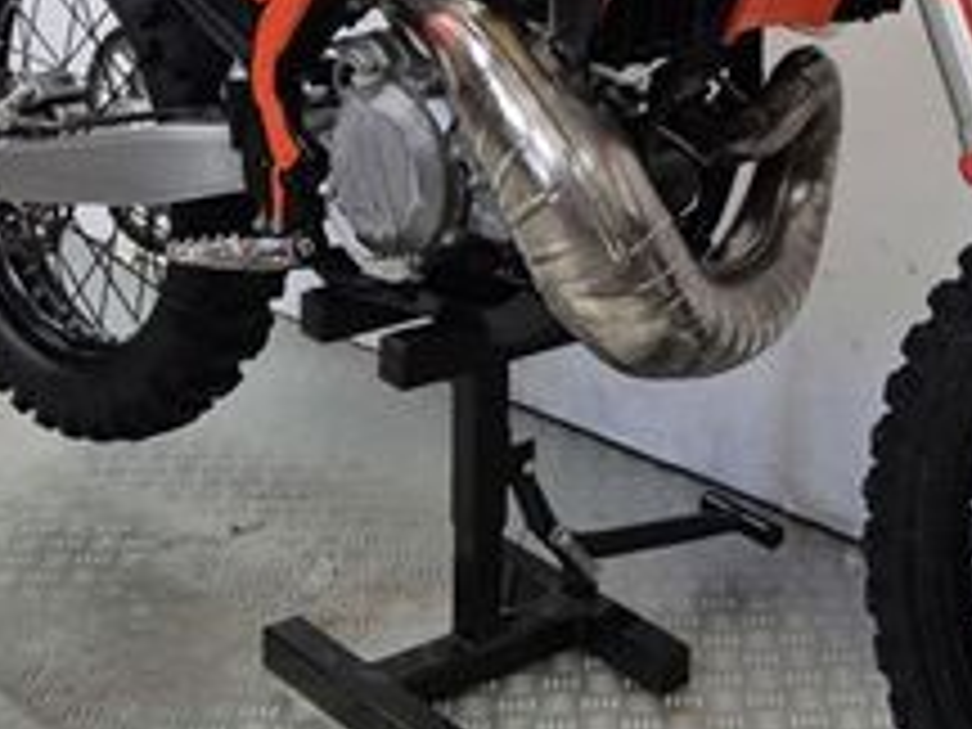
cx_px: 886
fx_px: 1909
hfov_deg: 27.5
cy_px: -14
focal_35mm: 68
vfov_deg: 20.8
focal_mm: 5.4
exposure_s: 1/100
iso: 250
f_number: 1.8
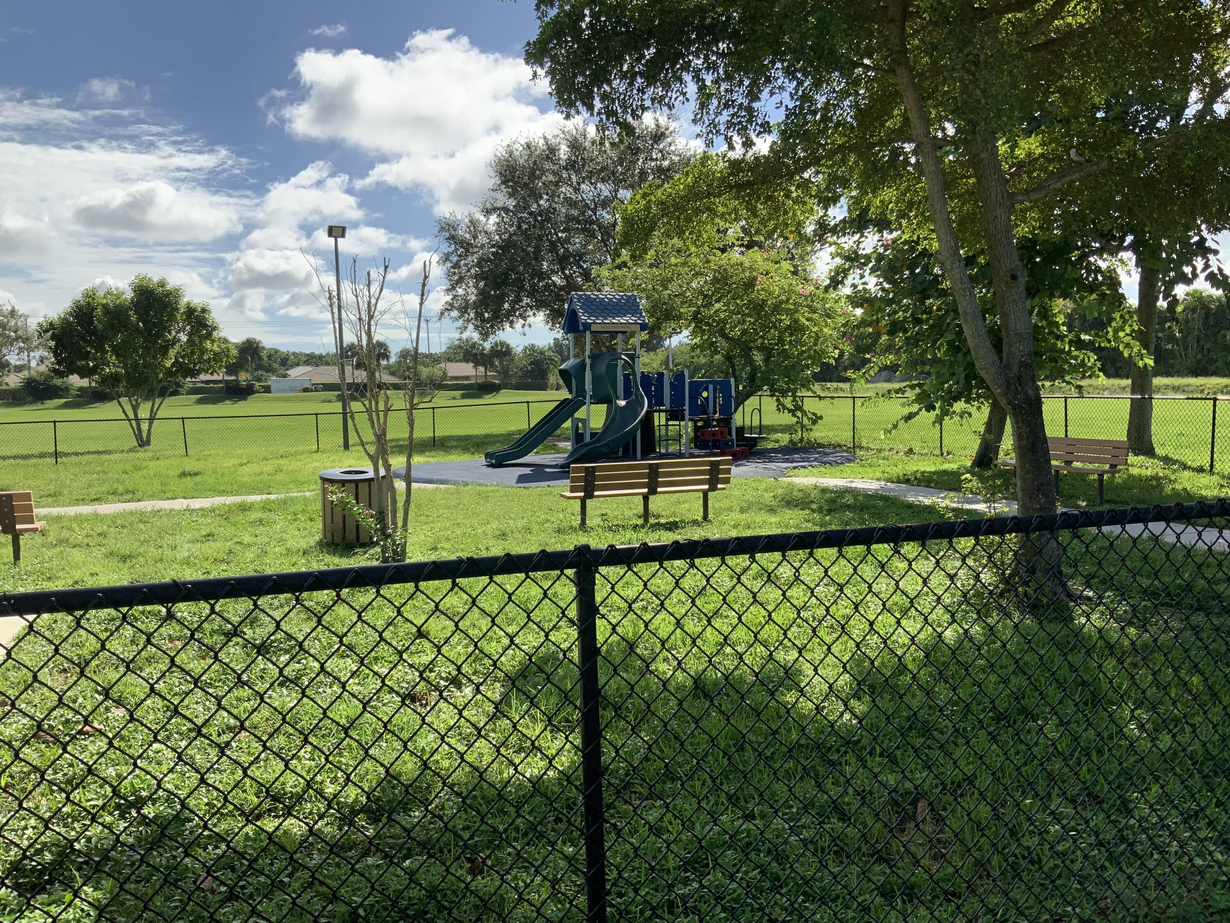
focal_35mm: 29
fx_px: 1030
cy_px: 462
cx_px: 615
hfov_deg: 61.7
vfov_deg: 48.2
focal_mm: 3
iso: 16
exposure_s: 1/1848
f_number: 1.8
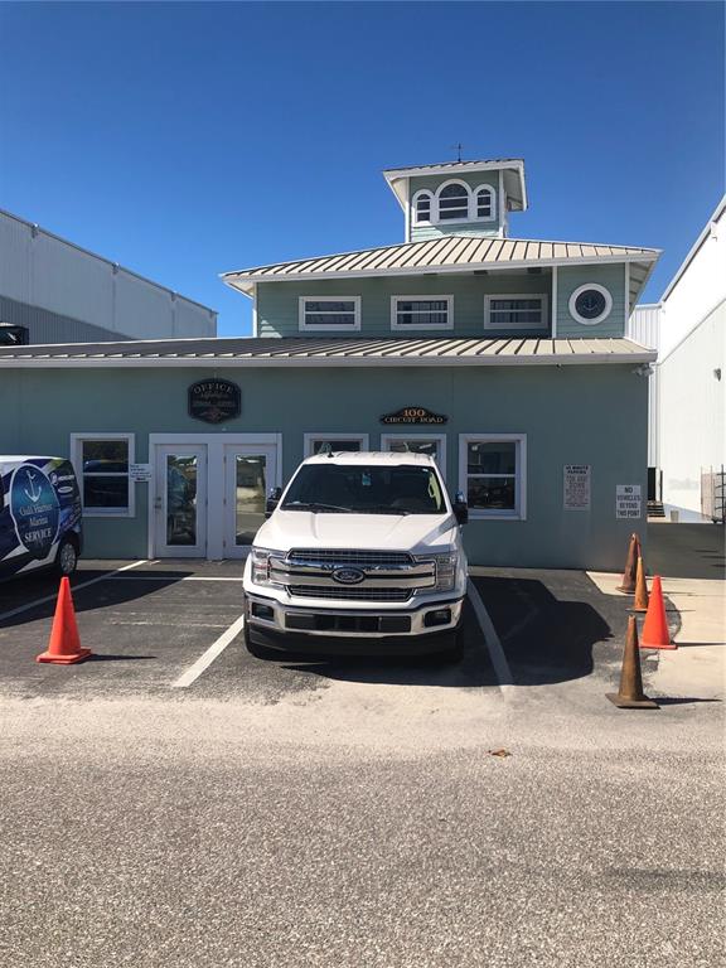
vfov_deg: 63.4
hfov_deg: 49.7
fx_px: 783
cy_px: 484
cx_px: 363
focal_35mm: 28
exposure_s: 1/2183
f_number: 1.8
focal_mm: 3.99
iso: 20
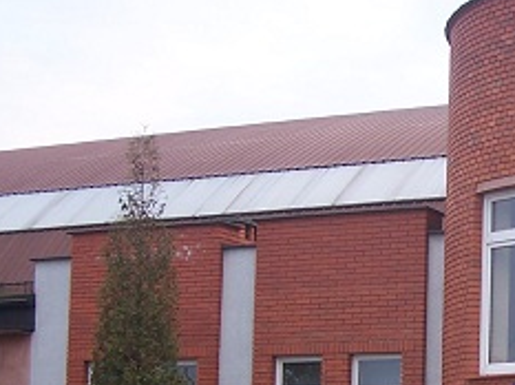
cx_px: 603
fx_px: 1456
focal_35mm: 98
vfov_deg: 14.7
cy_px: 416
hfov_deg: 19.0
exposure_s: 1/60
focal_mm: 6.3
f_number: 2.8
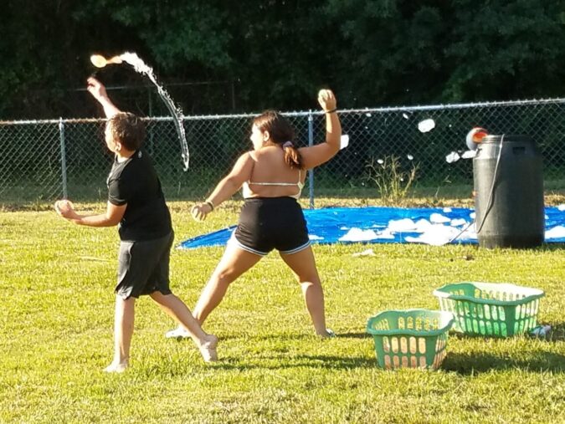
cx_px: 282
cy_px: 212
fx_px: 425
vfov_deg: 53.1
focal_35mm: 26
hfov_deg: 67.3
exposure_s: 1/582
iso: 40
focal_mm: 4.2
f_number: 1.7
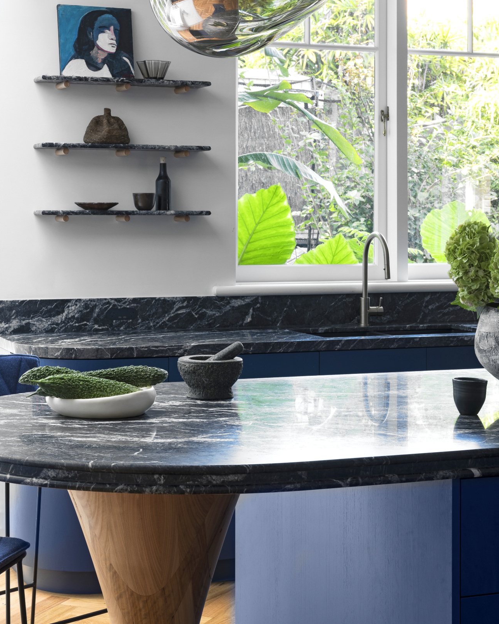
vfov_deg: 25.9
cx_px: 252
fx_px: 1348
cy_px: 206
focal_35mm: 73
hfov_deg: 21.0
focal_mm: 59.6
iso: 100
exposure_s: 5.3
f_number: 14
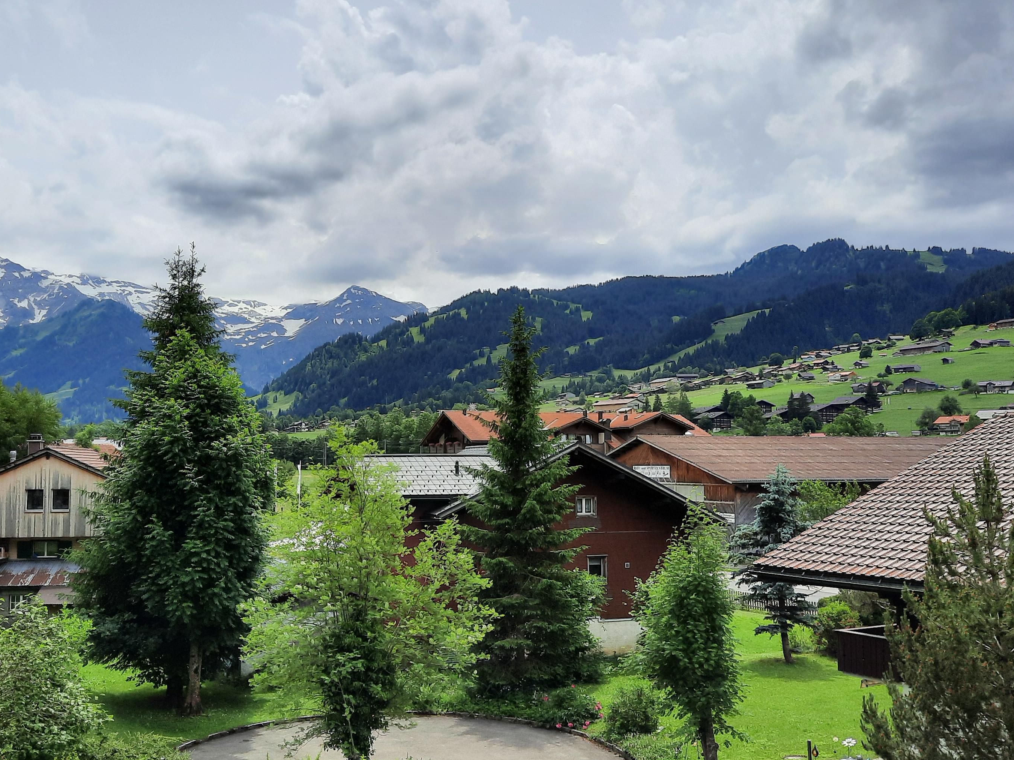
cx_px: 454
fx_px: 1084
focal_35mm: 37
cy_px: 406
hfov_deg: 50.1
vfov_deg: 38.6
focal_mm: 4.6
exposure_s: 1/2660
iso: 32
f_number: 2
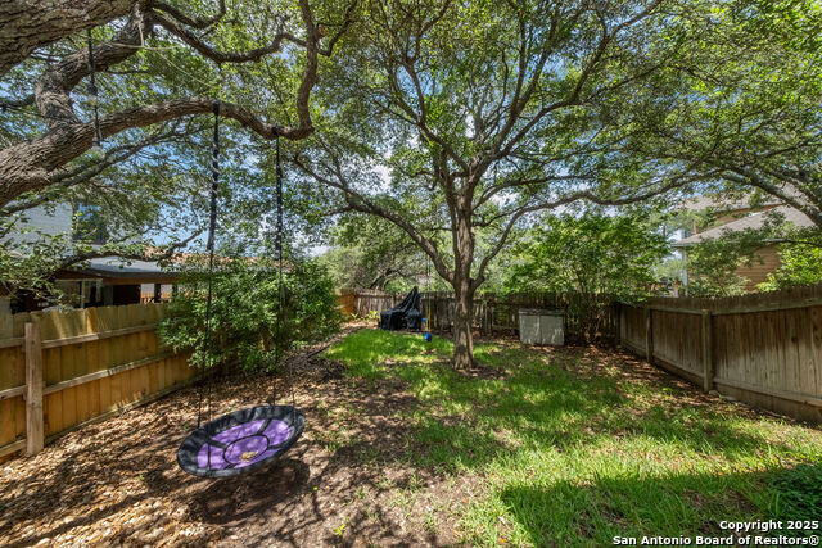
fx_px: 274
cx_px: 411
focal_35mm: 12
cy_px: 274
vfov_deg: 90.0
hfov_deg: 112.6
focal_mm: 8
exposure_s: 1/60
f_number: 16
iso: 800
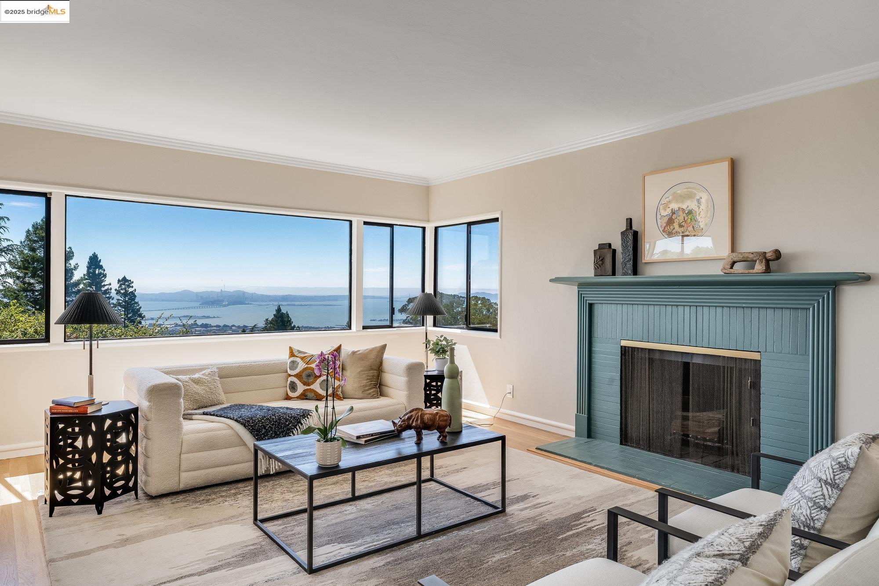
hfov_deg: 78.6
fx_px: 537
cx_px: 440
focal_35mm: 22
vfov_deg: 57.2
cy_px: 293
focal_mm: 22
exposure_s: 1/50
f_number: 11
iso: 200
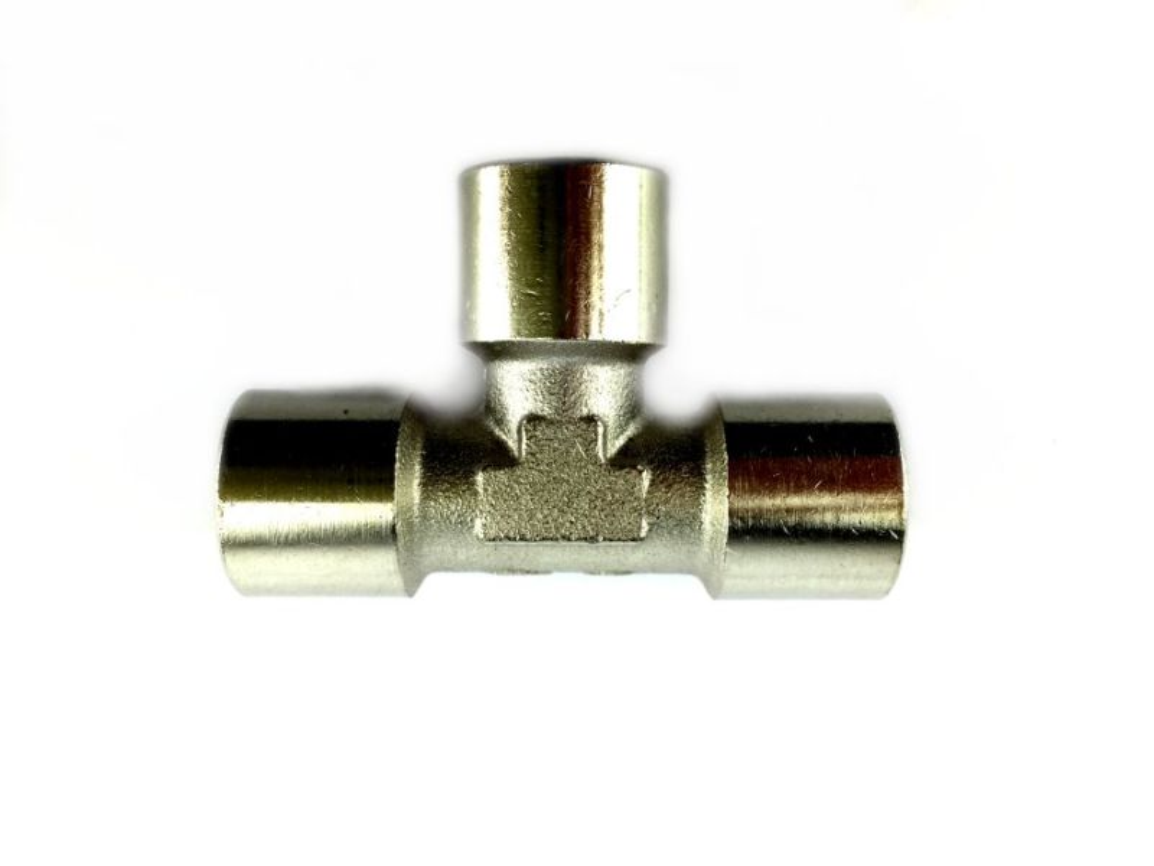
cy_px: 433
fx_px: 967
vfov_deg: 48.2
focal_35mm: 29
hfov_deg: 61.7
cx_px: 577
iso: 32
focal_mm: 4.15
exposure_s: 1/252
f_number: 2.2
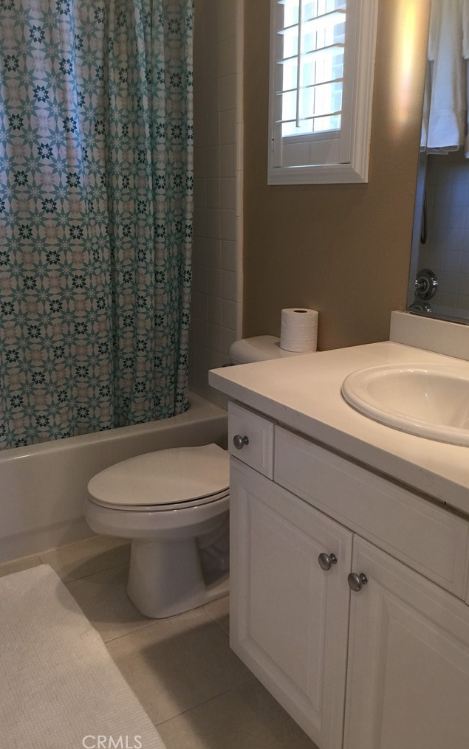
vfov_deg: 61.2
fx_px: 634
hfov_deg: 40.6
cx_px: 240
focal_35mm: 31
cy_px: 375
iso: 40
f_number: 2.2
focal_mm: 4.15
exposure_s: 1/15
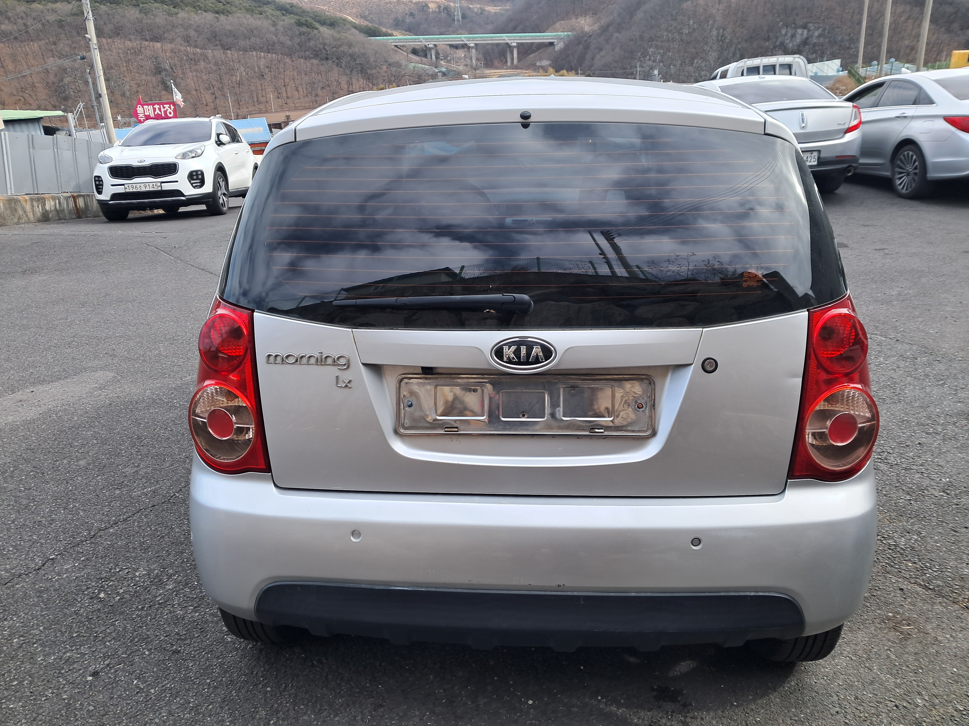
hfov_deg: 65.3
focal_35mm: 27
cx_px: 484
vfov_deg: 51.4
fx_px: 756
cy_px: 363
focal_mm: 4
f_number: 1.8
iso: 50
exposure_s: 1/311
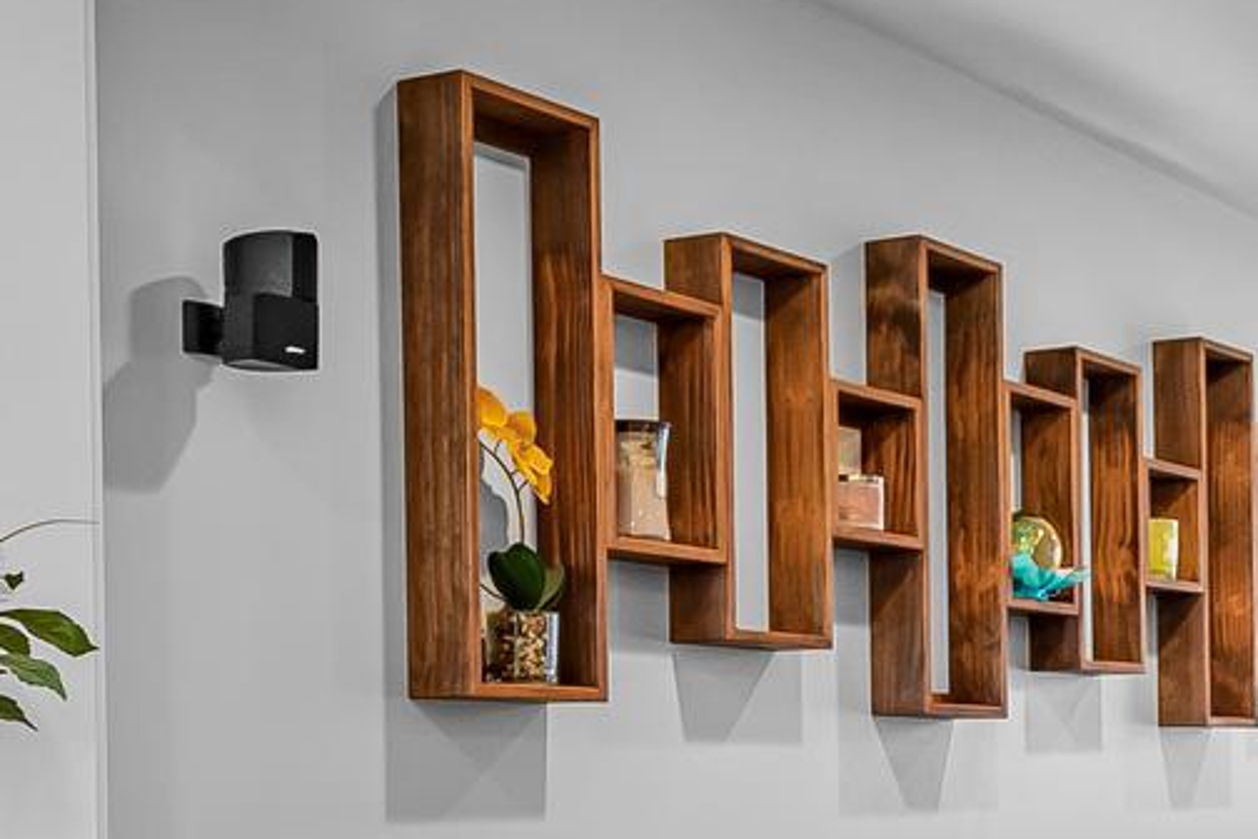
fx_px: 2131
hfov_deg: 30.4
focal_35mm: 61
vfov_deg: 20.3
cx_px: 1278
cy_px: 1107
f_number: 3.5
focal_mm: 10
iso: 250
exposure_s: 1/30
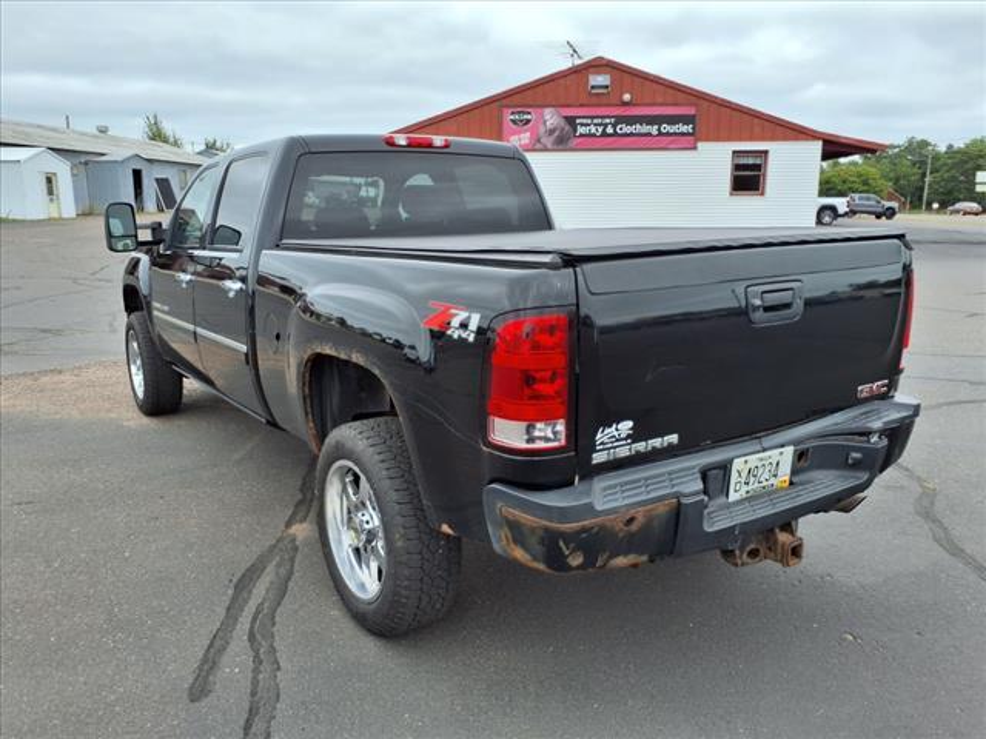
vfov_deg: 51.4
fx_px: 769
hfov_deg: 65.3
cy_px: 370
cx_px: 493
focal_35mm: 27
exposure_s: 1/667
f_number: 1.9
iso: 40
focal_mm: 3.58
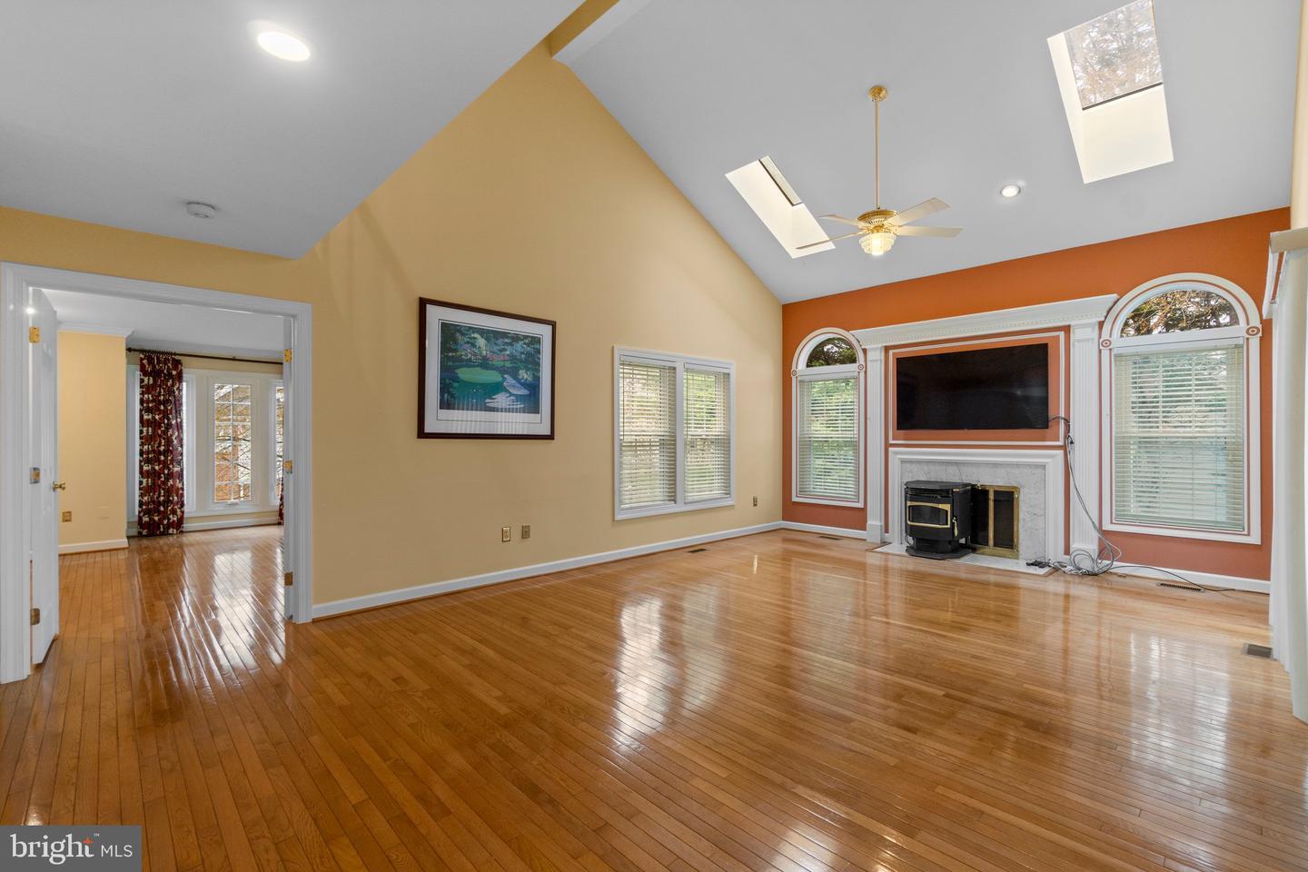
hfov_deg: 100.4
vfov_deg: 77.3
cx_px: 654
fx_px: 545
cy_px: 436
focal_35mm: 15
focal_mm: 10
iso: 100
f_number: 8
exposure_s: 1/8
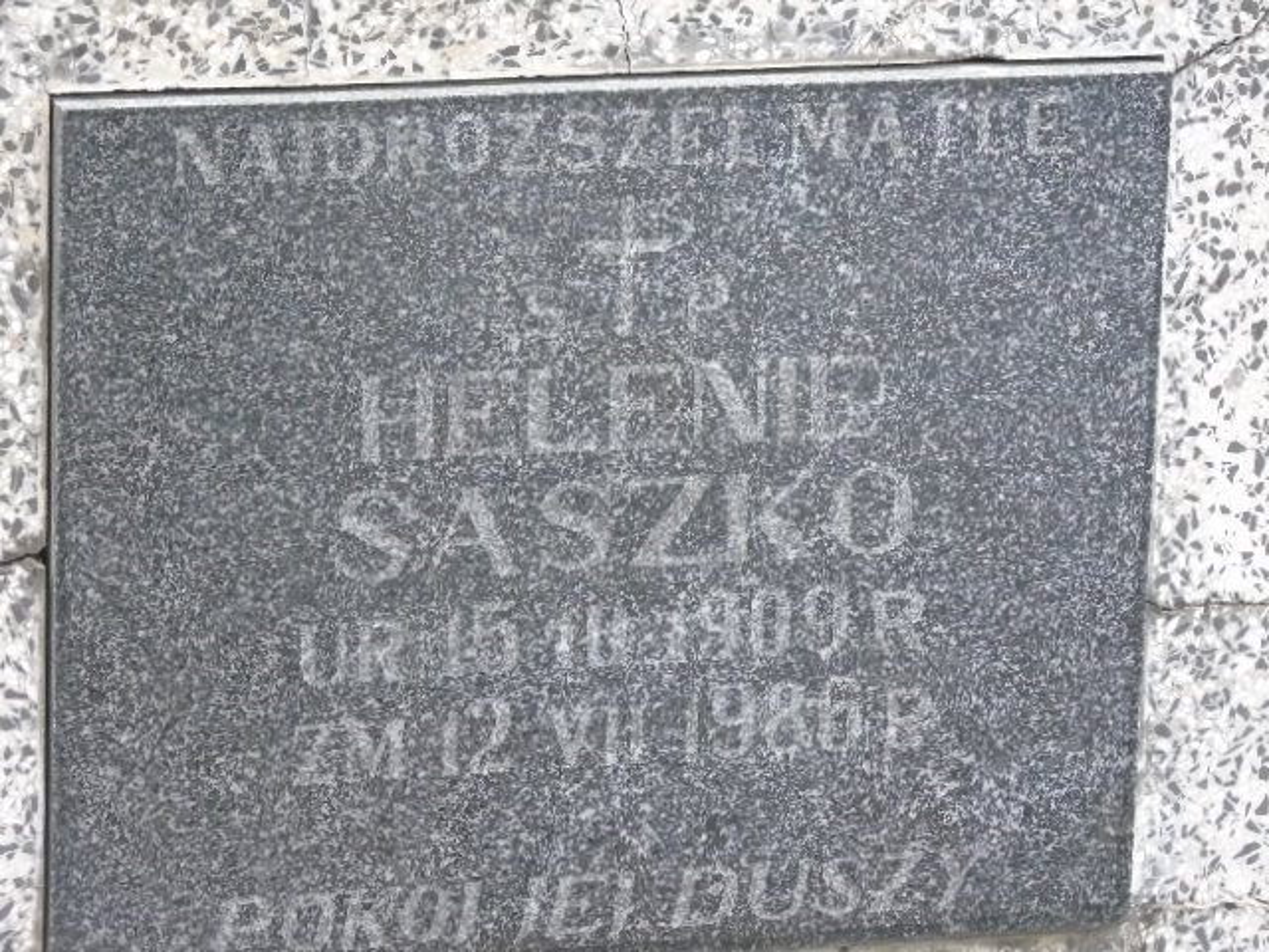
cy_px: 476
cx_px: 634
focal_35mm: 186
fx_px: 6819
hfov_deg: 10.6
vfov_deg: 8.0
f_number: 5
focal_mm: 33
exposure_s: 1/100
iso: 800
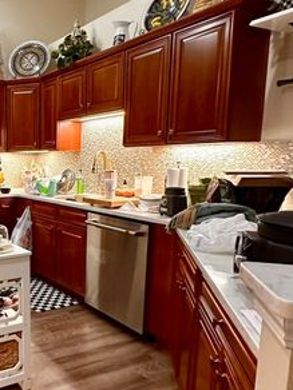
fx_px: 361
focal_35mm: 32
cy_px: 212
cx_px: -20
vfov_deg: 56.7
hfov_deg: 37.7
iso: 400
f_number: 2.2
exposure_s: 1/60
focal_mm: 2.22
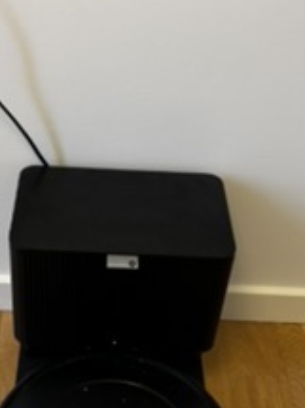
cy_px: 254
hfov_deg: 25.1
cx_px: 99
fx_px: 682
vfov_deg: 33.1
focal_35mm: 58
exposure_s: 1/50
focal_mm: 5.96
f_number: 1.6
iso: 320
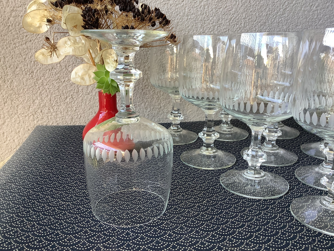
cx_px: 167
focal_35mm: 31
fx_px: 299
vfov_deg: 45.4
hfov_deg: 58.4
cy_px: 126
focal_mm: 3.3
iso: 100
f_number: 2.4
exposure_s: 1/120
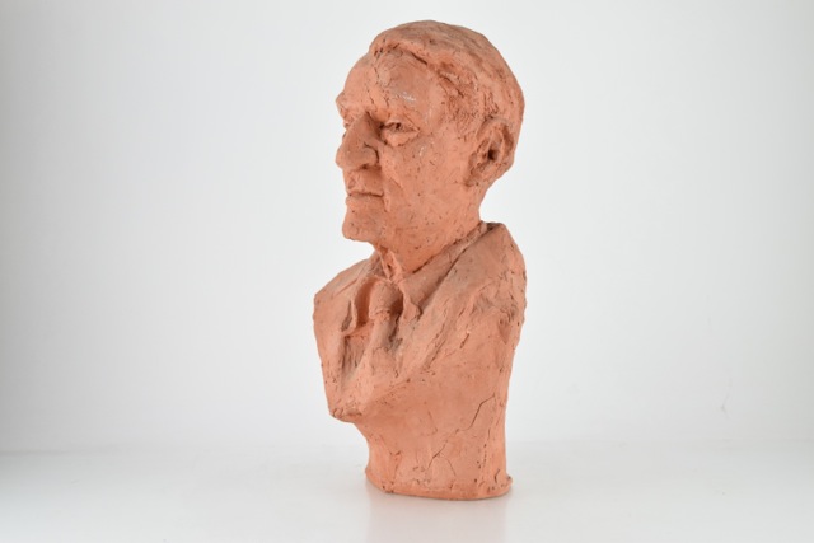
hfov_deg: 33.4
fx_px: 1357
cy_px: 272
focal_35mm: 60
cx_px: 407
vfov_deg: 22.6
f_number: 6.3
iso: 800
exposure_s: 1/125
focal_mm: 40
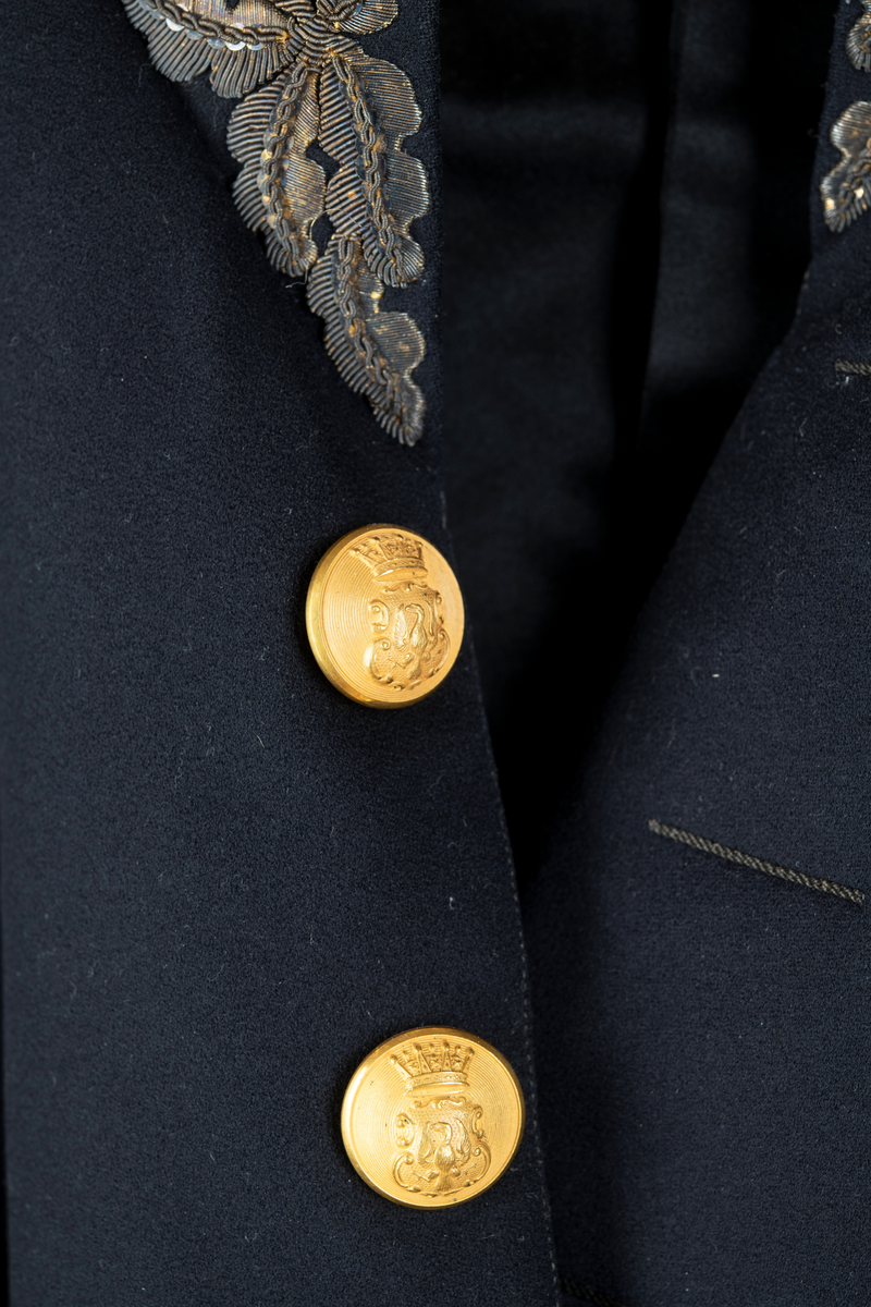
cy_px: 654
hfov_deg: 22.6
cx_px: 436
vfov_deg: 33.4
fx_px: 2177
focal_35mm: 60
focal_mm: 60
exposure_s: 1/160
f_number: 8
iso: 200
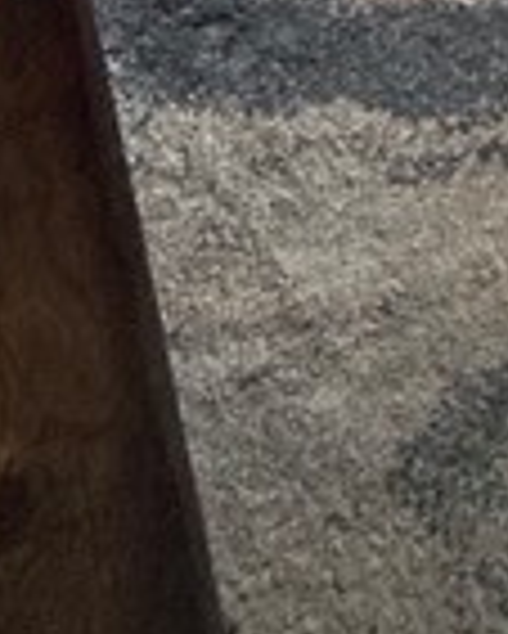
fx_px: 1859
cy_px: -1219
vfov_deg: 11.7
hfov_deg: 14.6
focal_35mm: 99
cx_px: 742
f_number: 2.2
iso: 250
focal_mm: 2.22
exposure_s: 1/120
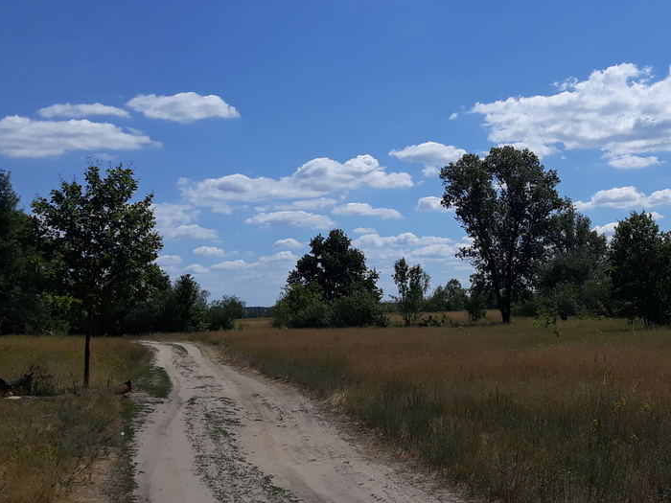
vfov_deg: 27.0
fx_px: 1047
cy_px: 194
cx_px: 514
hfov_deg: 34.7
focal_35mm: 54
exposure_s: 1/4831
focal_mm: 3.71
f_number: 1.7
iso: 40
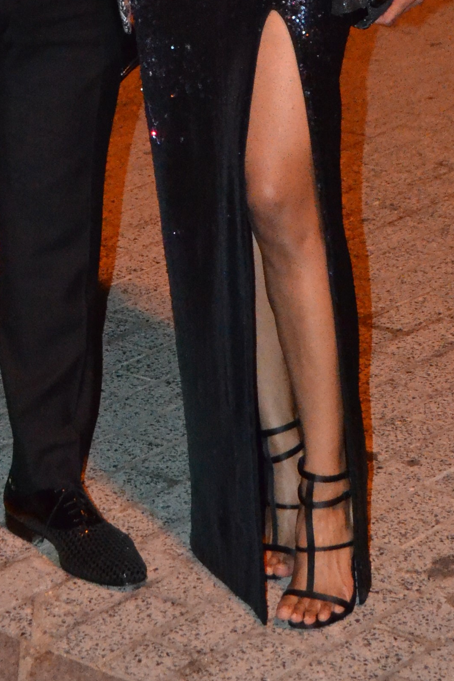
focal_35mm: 113
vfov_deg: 17.5
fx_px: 2139
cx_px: 97
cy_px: -69
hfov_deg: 12.1
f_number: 4.2
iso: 3200
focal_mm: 30
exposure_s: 1/60
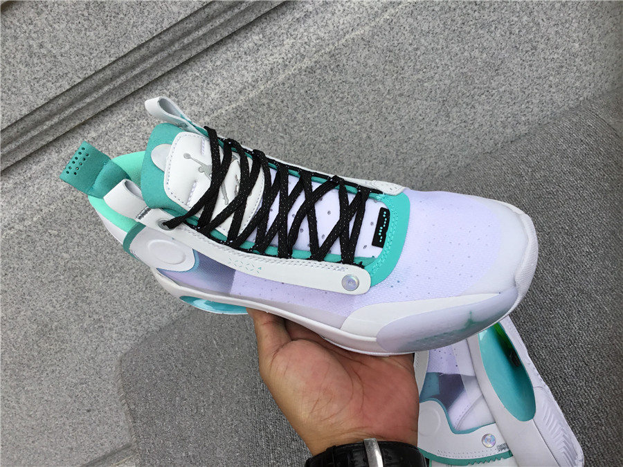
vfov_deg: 45.4
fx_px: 558
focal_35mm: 31
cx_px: 312
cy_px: 234
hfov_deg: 58.4
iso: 25
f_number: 2.4
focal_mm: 3.3
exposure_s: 1/181
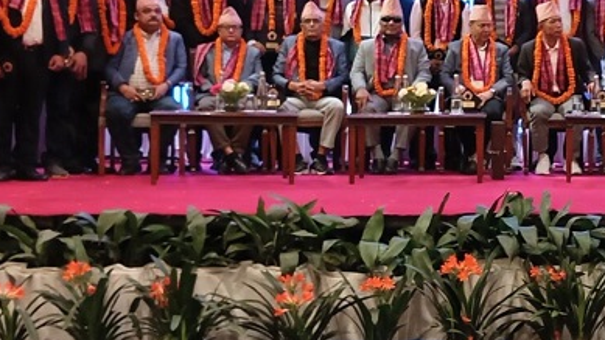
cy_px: 135
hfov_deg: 27.5
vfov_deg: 16.3
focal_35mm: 74
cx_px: 547
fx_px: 1187
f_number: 1.8
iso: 874
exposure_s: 1/20
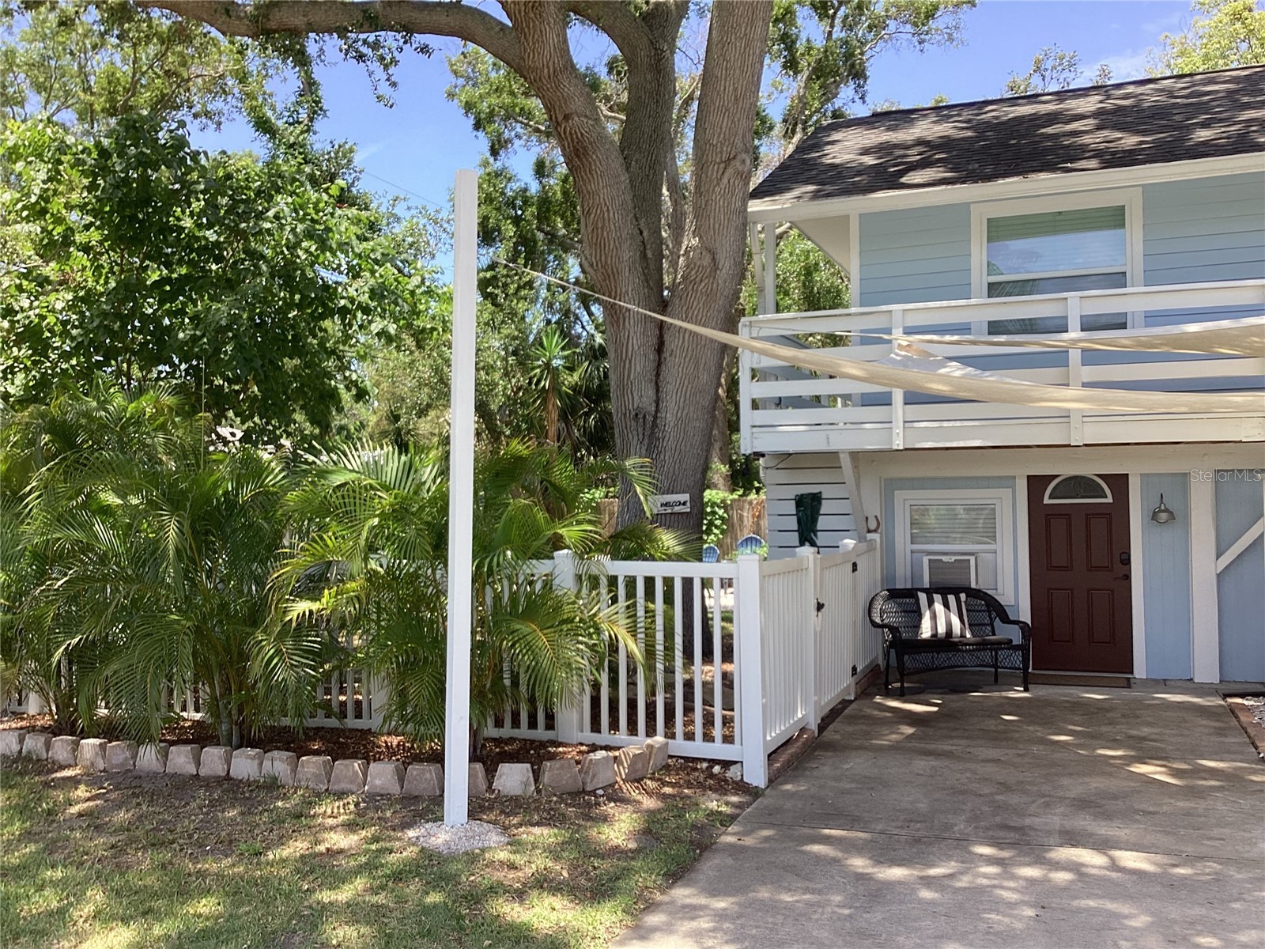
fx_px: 1133
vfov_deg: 45.4
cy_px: 474
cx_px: 632
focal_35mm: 31
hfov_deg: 58.4
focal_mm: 3.3
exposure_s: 1/248
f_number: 2.4
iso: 25
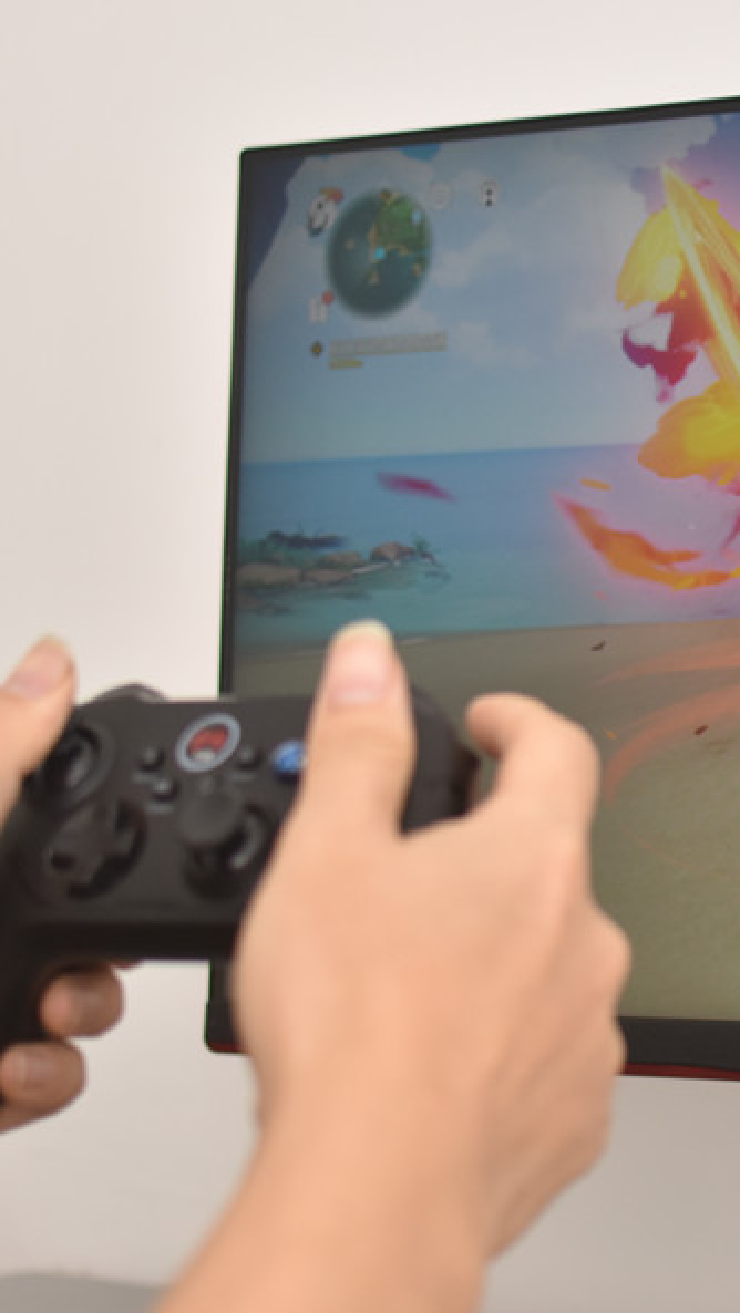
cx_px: 939
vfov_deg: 22.5
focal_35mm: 95
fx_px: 3307
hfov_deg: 12.4
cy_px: 700
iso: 250
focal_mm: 35
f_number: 3.2
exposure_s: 1/200
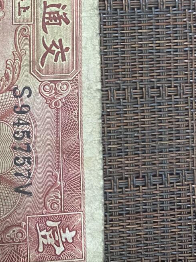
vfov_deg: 26.1
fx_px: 543
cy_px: 27
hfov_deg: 19.4
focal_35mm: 72
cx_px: -35
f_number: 1.8
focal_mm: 4.25
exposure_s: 1/33
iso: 320
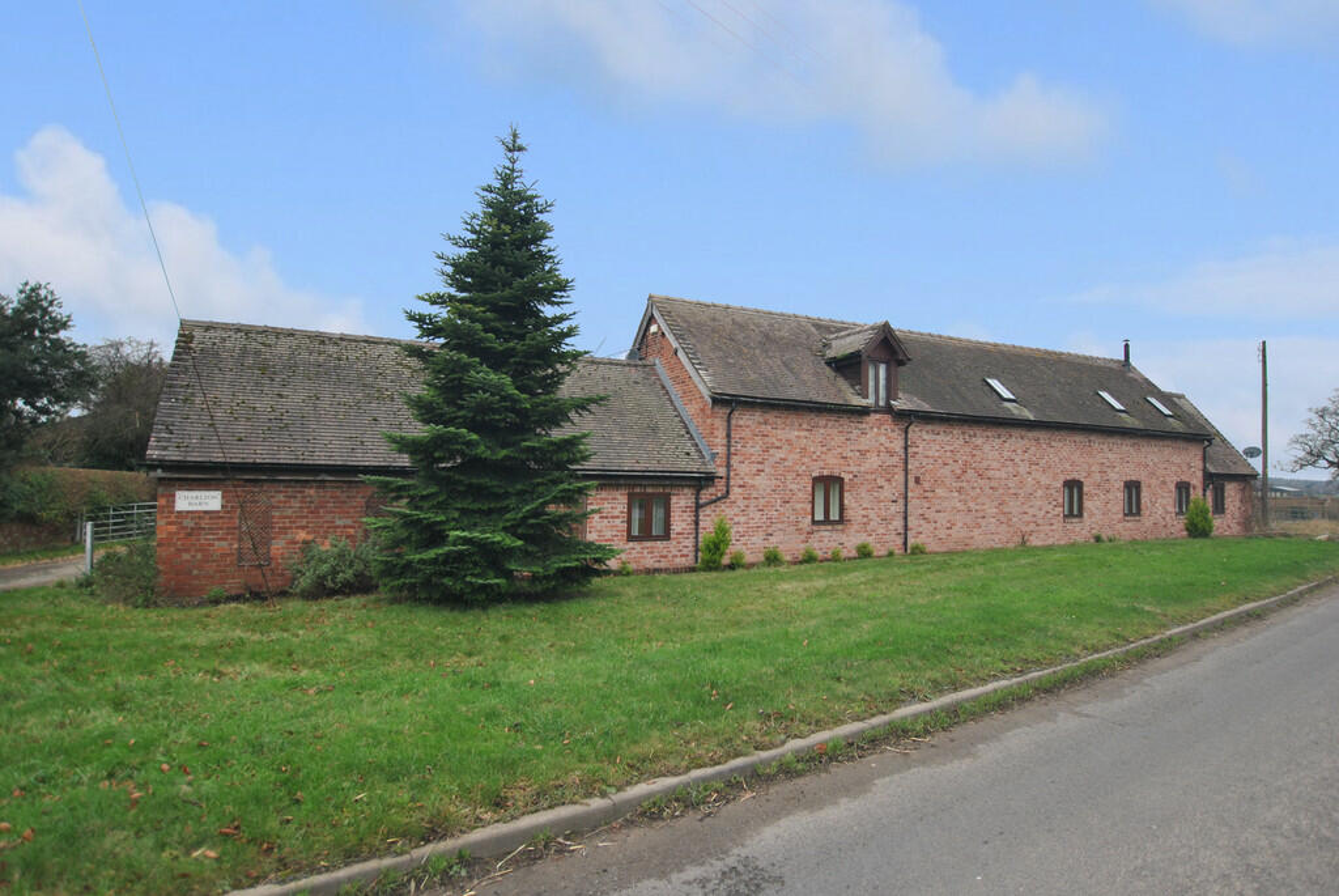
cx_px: 670
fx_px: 670
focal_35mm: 18
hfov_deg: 89.9
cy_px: 448
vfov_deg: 67.5
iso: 200
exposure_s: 1/50
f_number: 3.5
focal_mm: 12
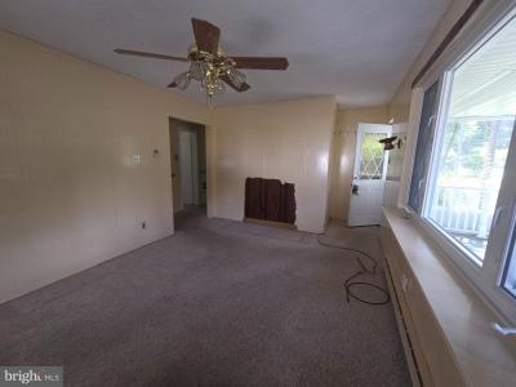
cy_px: 194
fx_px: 194
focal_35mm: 13
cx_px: 258
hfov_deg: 106.2
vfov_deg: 89.9
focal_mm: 2.2
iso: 160
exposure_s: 1/60
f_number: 2.2
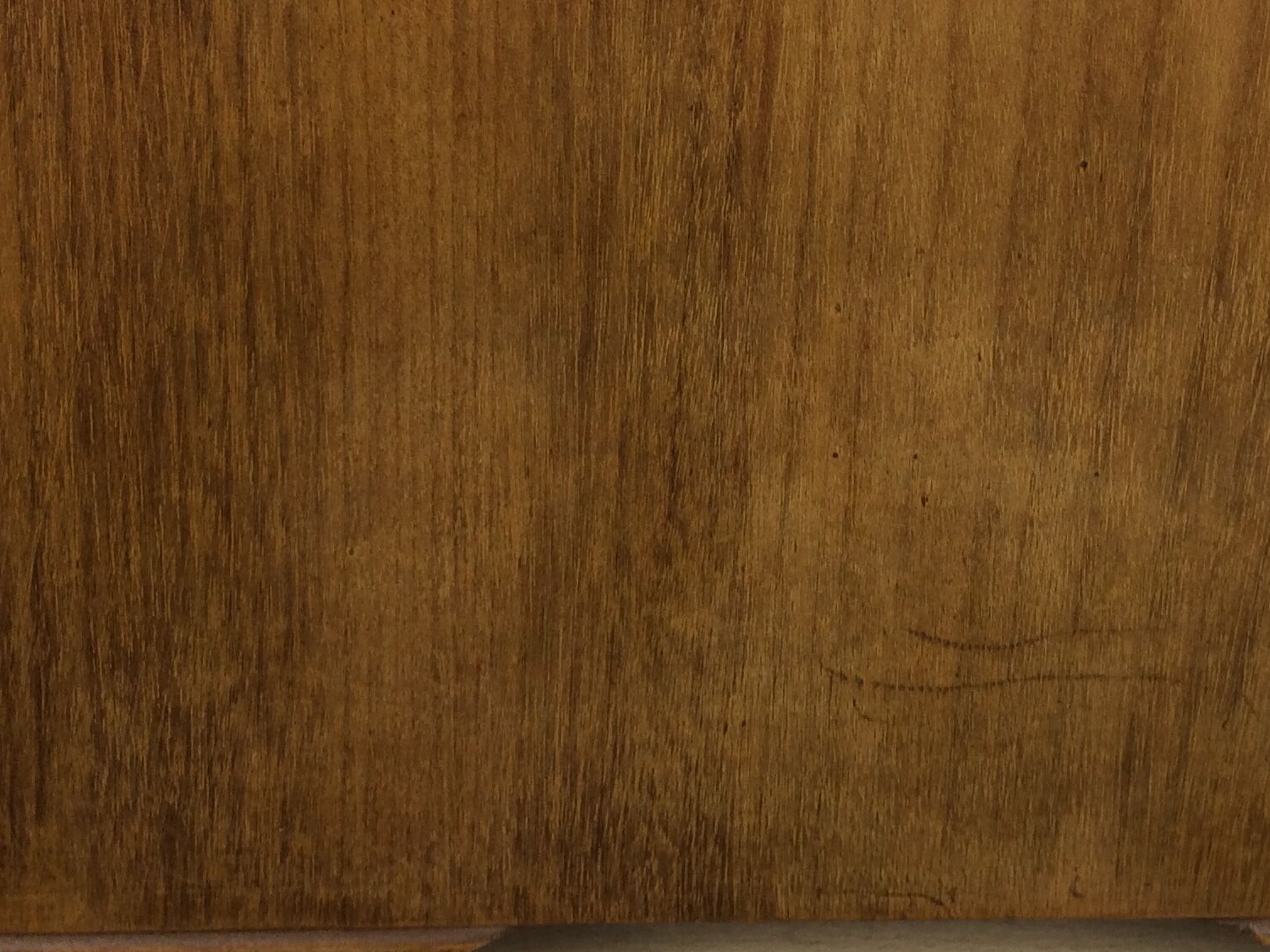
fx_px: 2312
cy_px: 216
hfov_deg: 30.3
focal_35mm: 63
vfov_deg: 23.0
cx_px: 925
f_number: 2.2
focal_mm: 4.15
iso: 40
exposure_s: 1/50
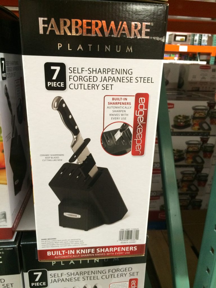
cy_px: 144
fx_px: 241
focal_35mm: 29
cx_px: 108
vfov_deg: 61.7
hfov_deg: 48.2
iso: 250
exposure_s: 1/30
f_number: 2.2
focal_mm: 4.15
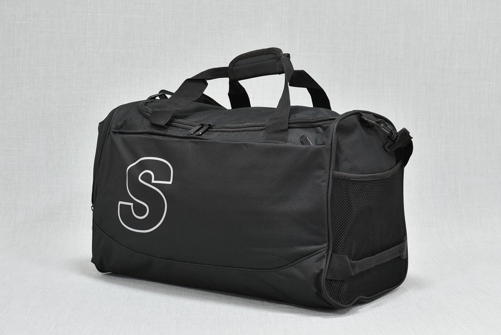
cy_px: 168
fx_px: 710
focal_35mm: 51
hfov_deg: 38.8
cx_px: 250
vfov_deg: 26.5
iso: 100
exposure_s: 1/10
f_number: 5.6
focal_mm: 34
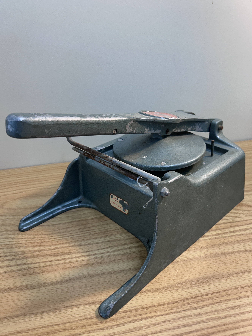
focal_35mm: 26
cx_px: 126
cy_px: 168
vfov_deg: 67.3
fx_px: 252
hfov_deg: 53.1
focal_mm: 5.7
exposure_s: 1/120
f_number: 1.5
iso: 80
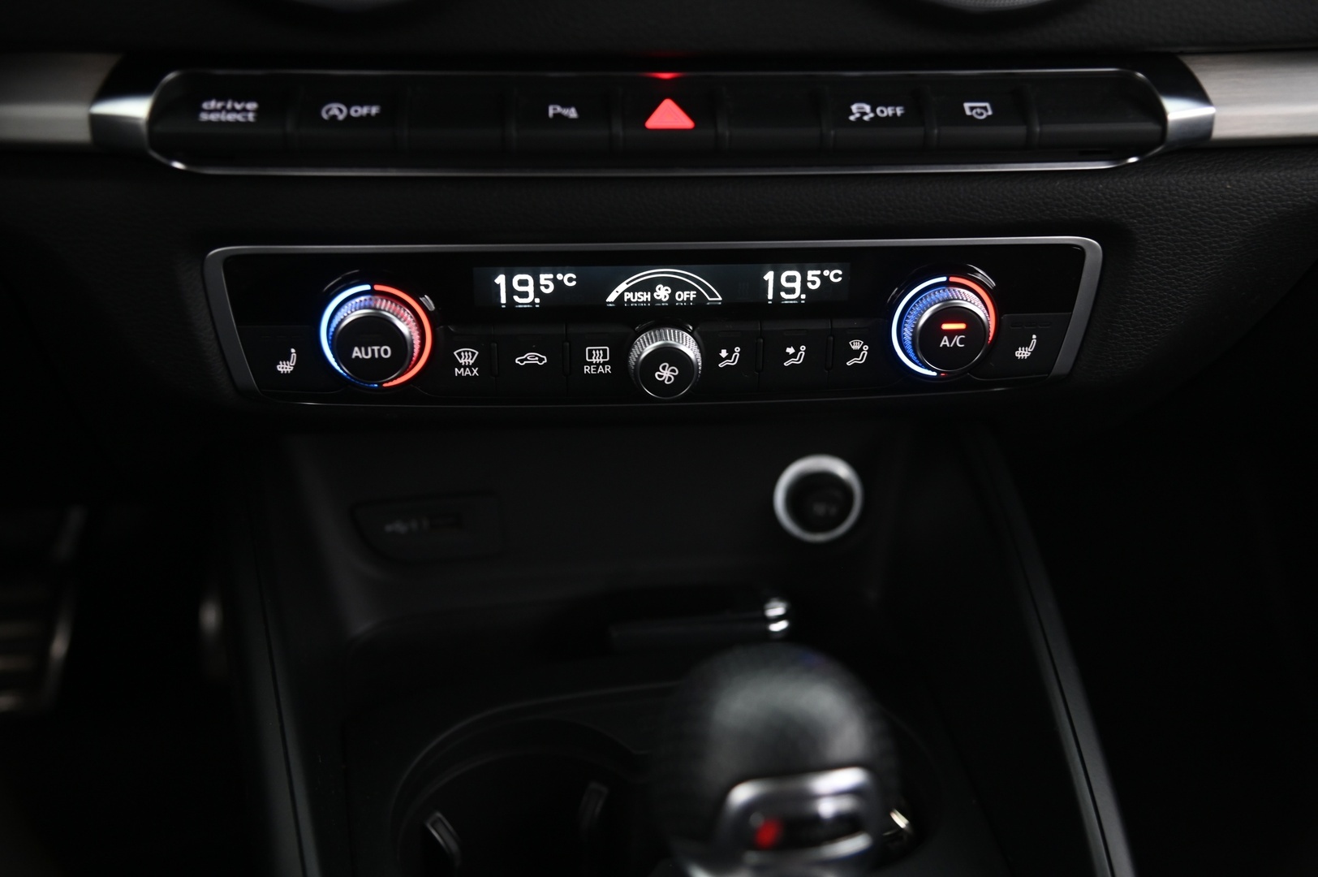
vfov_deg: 33.3
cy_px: 438
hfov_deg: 48.5
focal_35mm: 40
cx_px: 659
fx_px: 1463
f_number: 4
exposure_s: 1/13
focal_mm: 40
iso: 2000
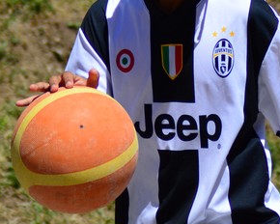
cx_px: 200
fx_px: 5152
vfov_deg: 2.5
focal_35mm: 622
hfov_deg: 3.1
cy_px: -11
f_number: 4.2
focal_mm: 125
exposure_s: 1/1250
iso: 100
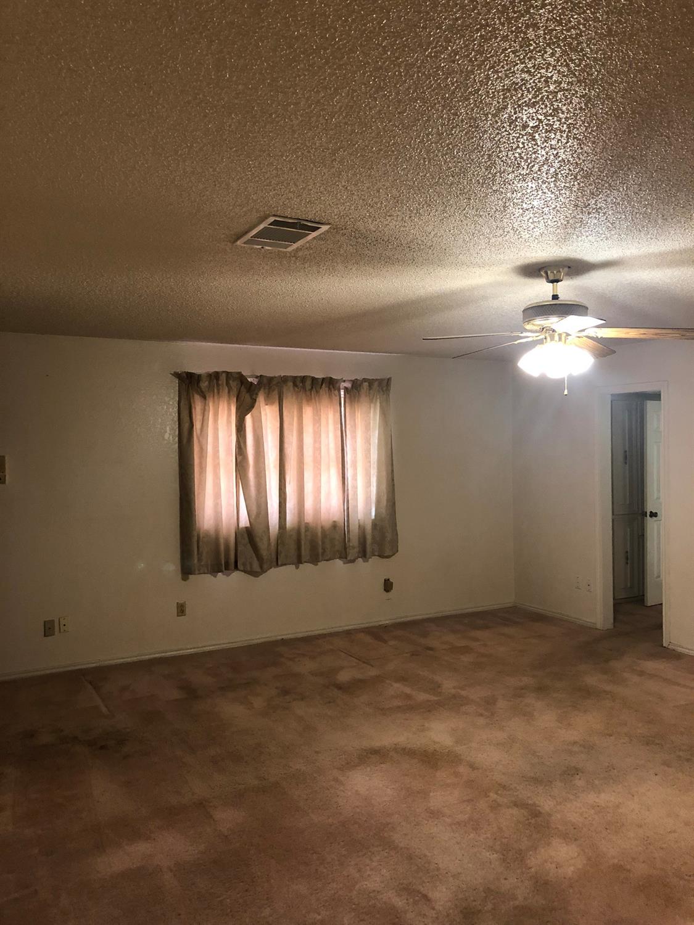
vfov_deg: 63.4
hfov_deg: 49.7
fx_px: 748
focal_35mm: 28
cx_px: 347
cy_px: 462
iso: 80
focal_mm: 4
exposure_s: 1/15
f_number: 1.8
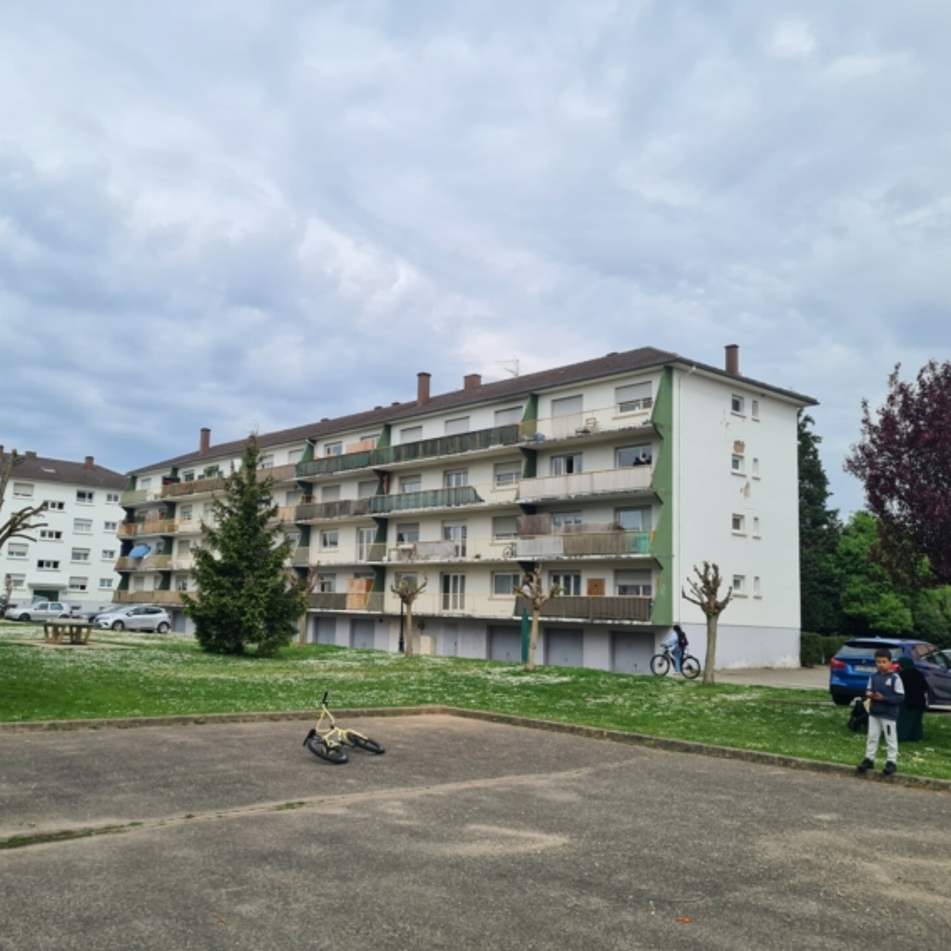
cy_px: 480
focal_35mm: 31
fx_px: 964
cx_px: 388
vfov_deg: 52.5
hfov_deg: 52.2
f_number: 1.8
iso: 50
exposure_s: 1/2288
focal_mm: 5.4
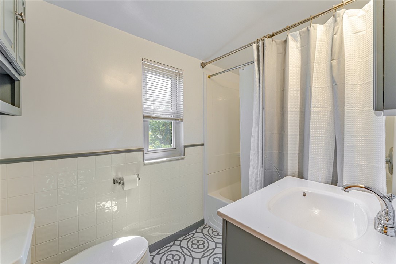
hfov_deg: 101.9
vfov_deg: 78.8
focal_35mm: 15
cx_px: 198
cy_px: 132
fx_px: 161
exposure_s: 1/320
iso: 500
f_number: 11
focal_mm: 14.6
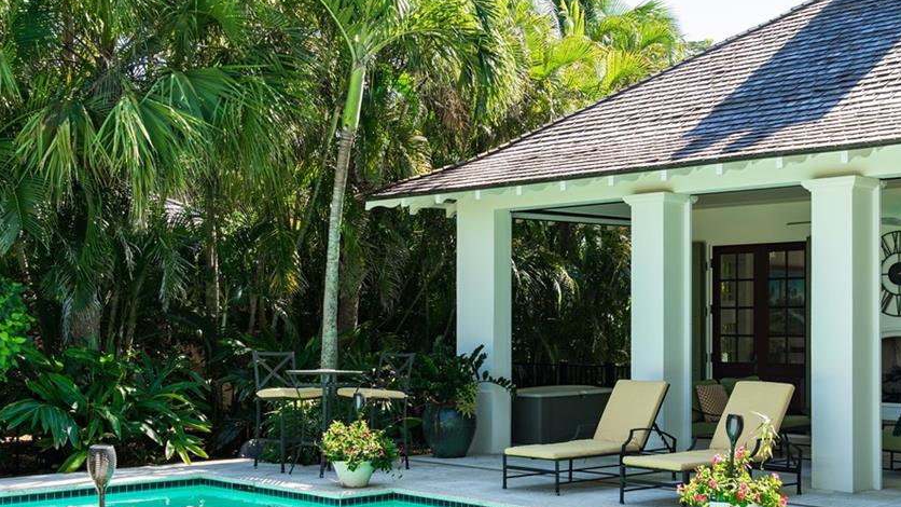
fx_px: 1194
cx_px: 533
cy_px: 304
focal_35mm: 50
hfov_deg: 41.2
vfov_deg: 23.9
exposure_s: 1/50
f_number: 8
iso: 100
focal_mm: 39
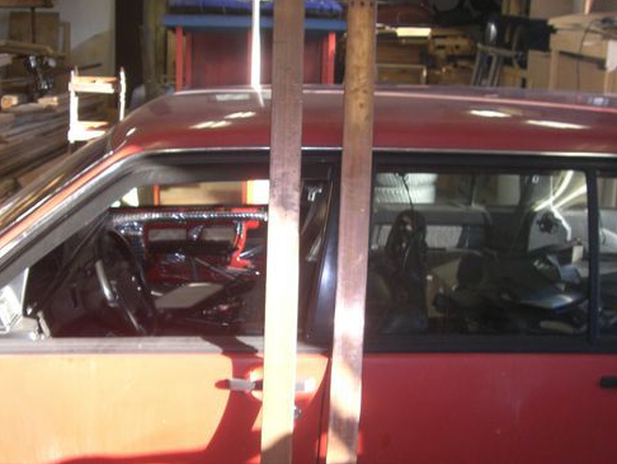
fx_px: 892
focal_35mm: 50
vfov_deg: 29.0
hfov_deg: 38.2
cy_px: 287
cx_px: 287
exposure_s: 1/60
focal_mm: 6.2
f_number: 2.7
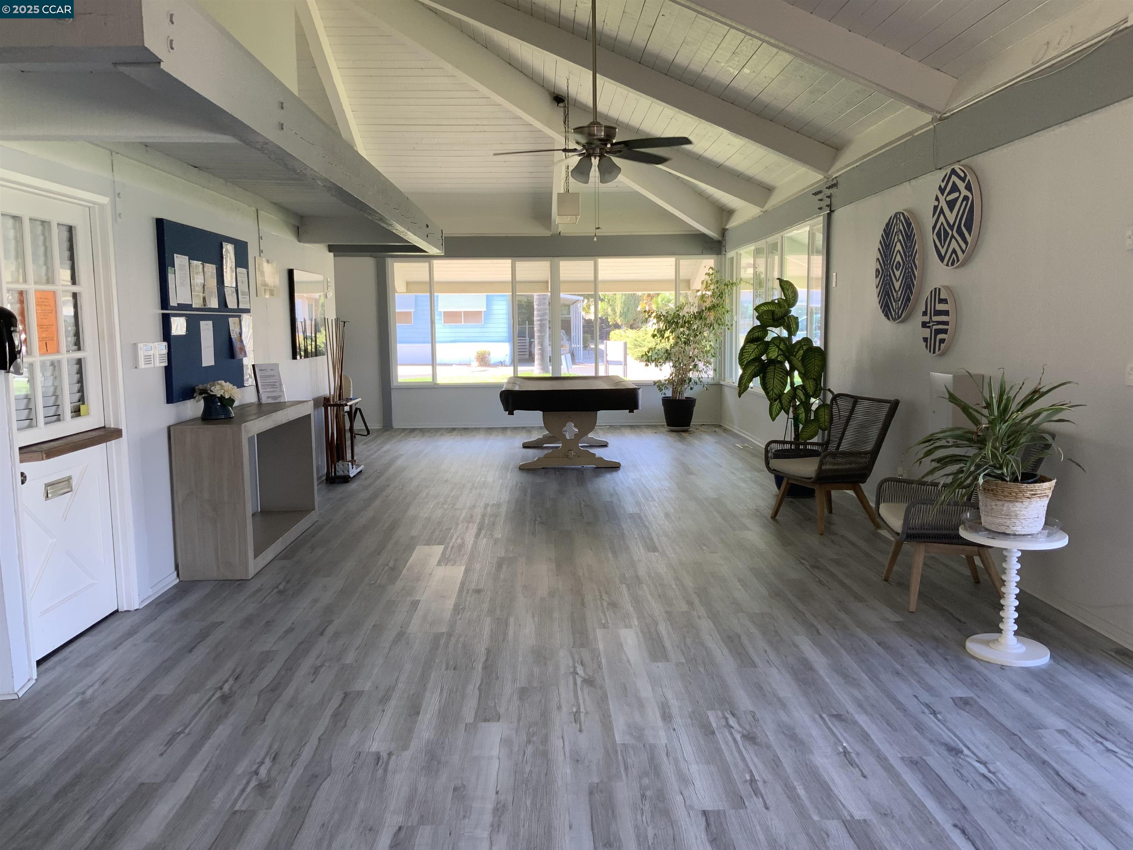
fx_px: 949
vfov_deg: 48.2
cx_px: 566
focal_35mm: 29
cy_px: 425
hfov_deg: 61.7
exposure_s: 1/60
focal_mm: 3
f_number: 1.8
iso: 40
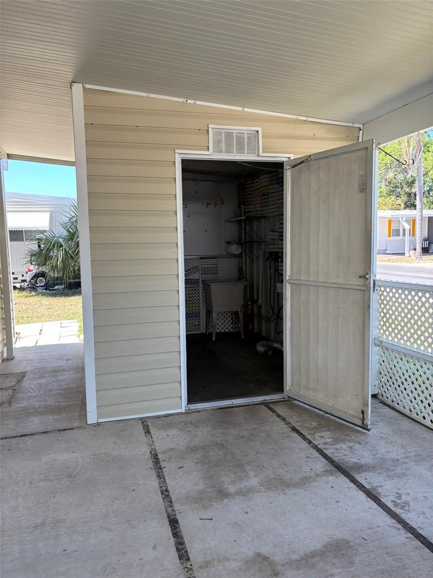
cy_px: 289
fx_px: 434
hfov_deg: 53.1
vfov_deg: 67.3
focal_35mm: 26
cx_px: 216
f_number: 1.6
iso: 50
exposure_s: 1/176
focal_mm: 5.96
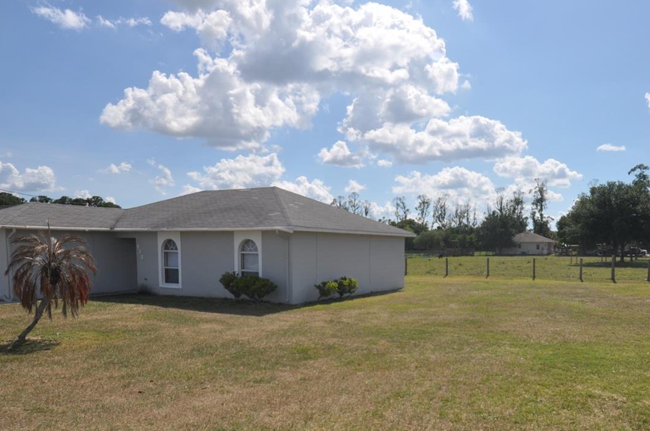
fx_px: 487
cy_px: 293
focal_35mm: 27
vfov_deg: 46.9
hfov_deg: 66.9
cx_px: 387
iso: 200
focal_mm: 12
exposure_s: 1/400
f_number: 10
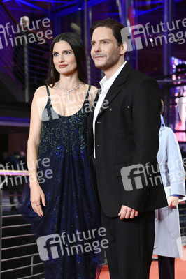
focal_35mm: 92
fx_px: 714
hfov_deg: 14.8
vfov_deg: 22.2
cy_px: 140
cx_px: 93
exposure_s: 1/200
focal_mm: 92
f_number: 5.6
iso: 5000
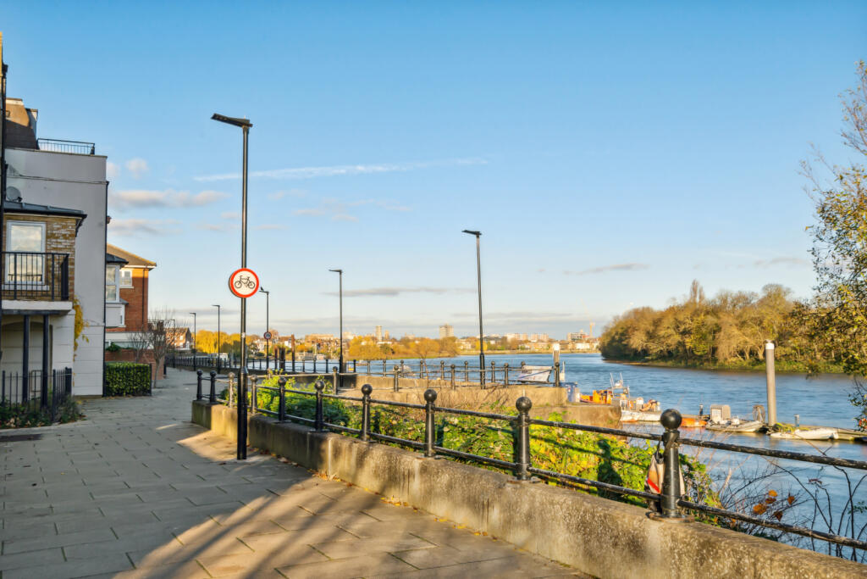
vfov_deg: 37.9
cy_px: 290
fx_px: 843
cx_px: 434
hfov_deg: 54.4
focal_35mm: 35
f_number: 11
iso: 1600
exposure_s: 1/500
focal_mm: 35
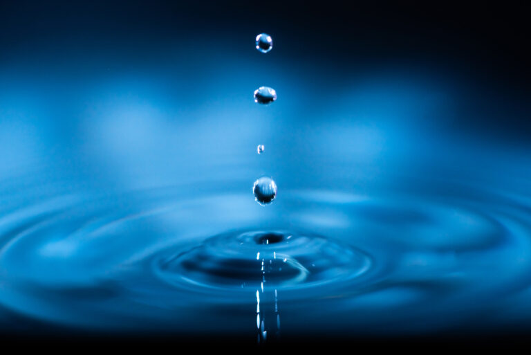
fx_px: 1550
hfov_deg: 19.4
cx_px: 266
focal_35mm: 105
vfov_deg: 13.1
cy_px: 178
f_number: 9
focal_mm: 105
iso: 250
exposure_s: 1/250
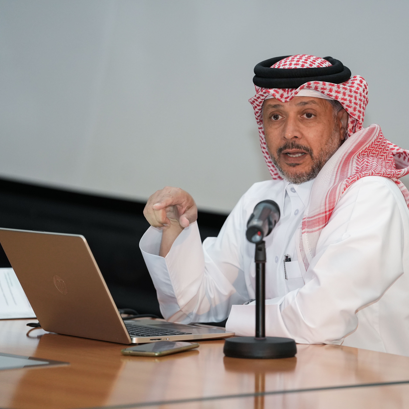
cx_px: 274
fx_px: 2687
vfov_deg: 8.7
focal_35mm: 201
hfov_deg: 8.7
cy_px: 205
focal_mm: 157
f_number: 2.8
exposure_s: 1/160
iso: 2500
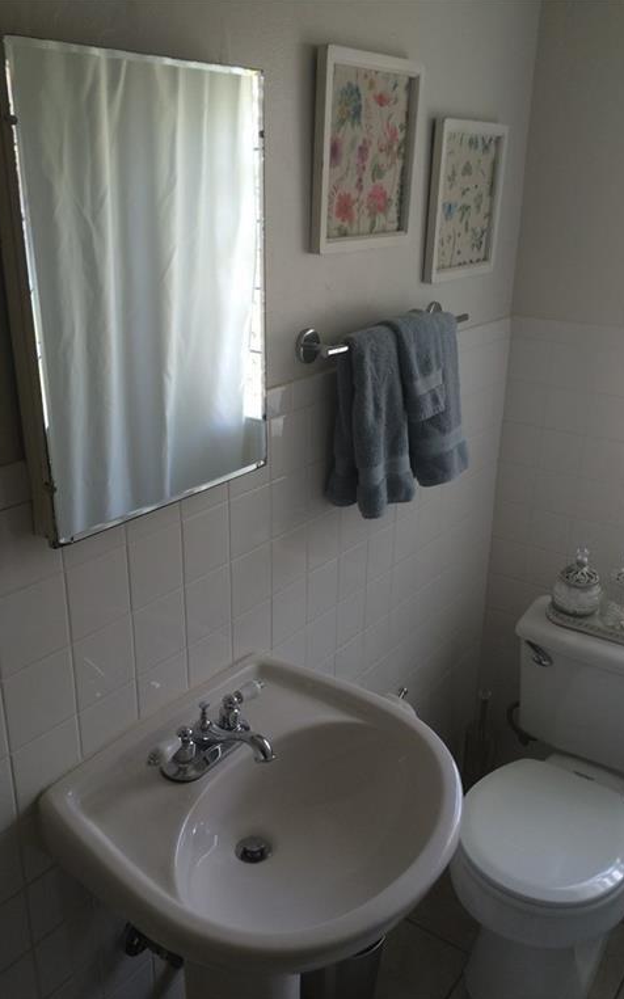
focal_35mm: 31
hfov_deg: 40.6
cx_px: 315
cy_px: 500
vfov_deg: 61.2
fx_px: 844
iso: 32
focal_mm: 4.15
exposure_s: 1/60
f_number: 2.2
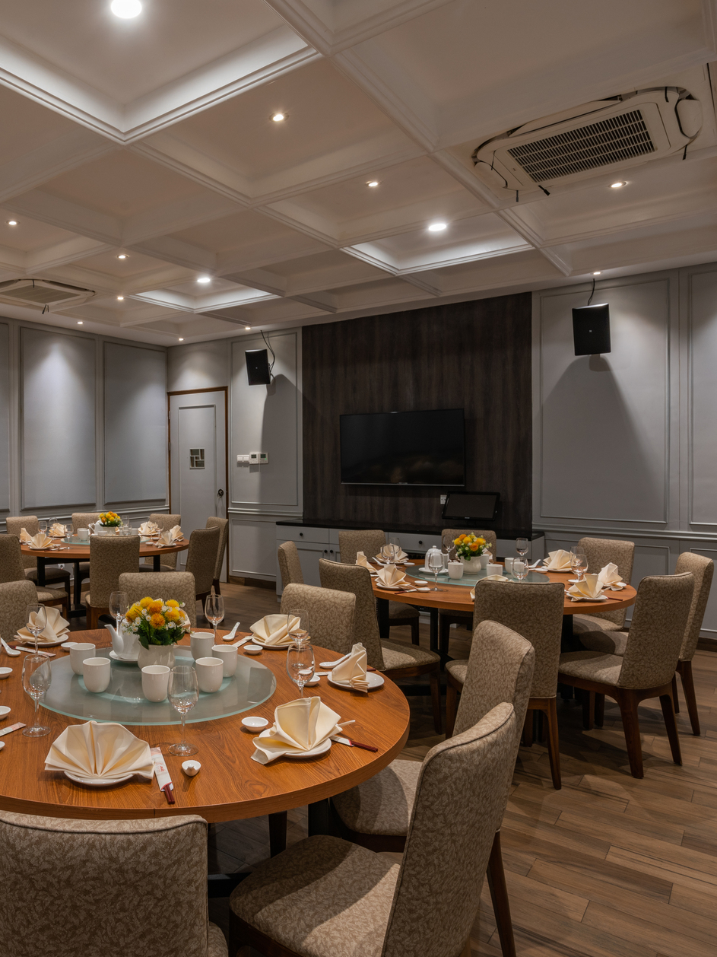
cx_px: 167
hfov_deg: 53.8
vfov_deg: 71.6
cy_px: 466
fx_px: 663
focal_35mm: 24
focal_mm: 16
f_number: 13
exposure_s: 1.6
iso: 100
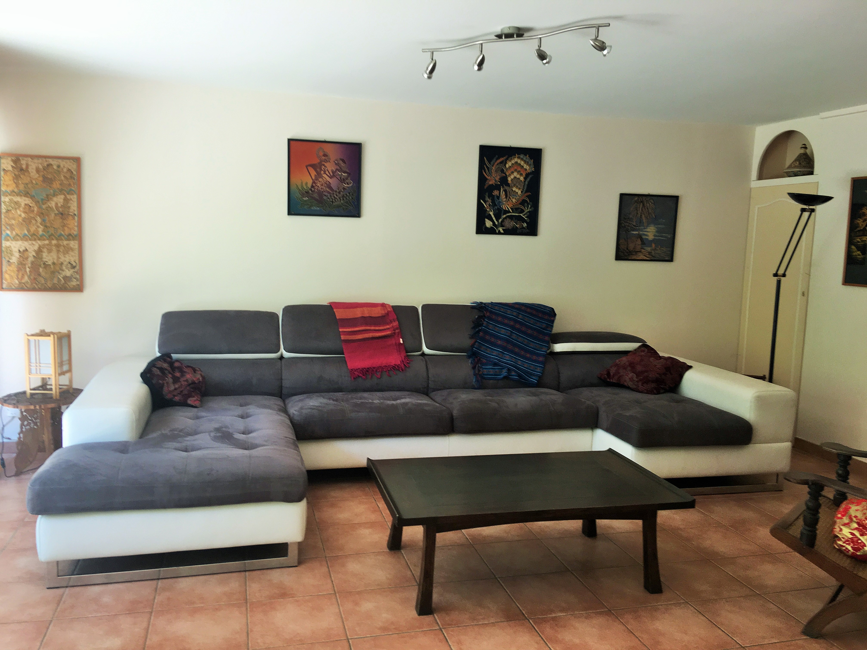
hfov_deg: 61.7
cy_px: 325
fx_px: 726
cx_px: 434
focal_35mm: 29
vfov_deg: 48.2
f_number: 2.2
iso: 32
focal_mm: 4.15
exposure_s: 1/50
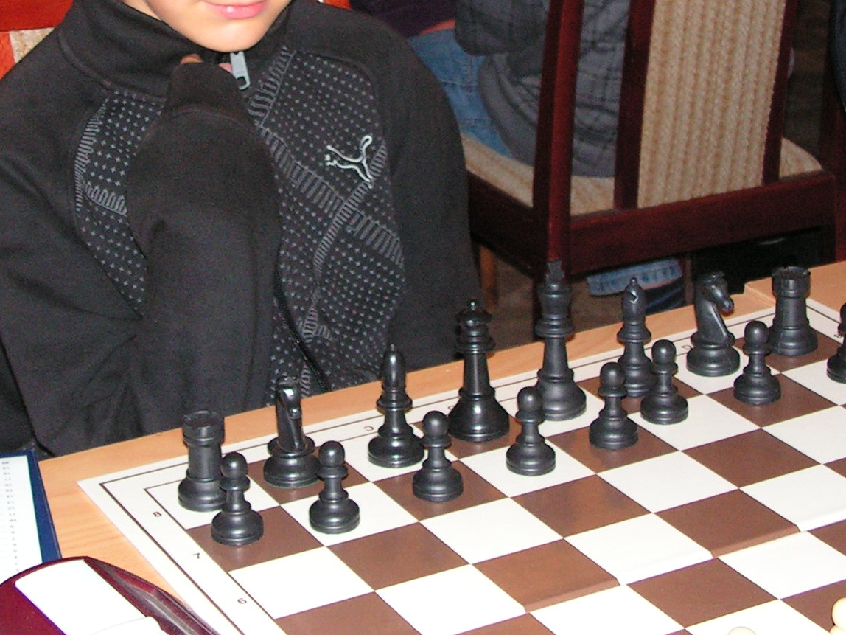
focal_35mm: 91
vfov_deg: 16.1
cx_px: 356
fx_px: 2224
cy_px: 132
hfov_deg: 21.5
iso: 200
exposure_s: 1/60
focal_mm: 8.6
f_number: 3.2
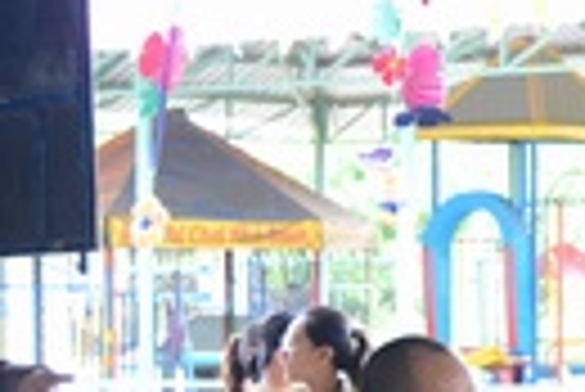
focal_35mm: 200
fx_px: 3254
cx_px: 882
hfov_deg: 10.0
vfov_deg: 6.9
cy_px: 340
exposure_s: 1/125
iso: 500
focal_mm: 40
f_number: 4
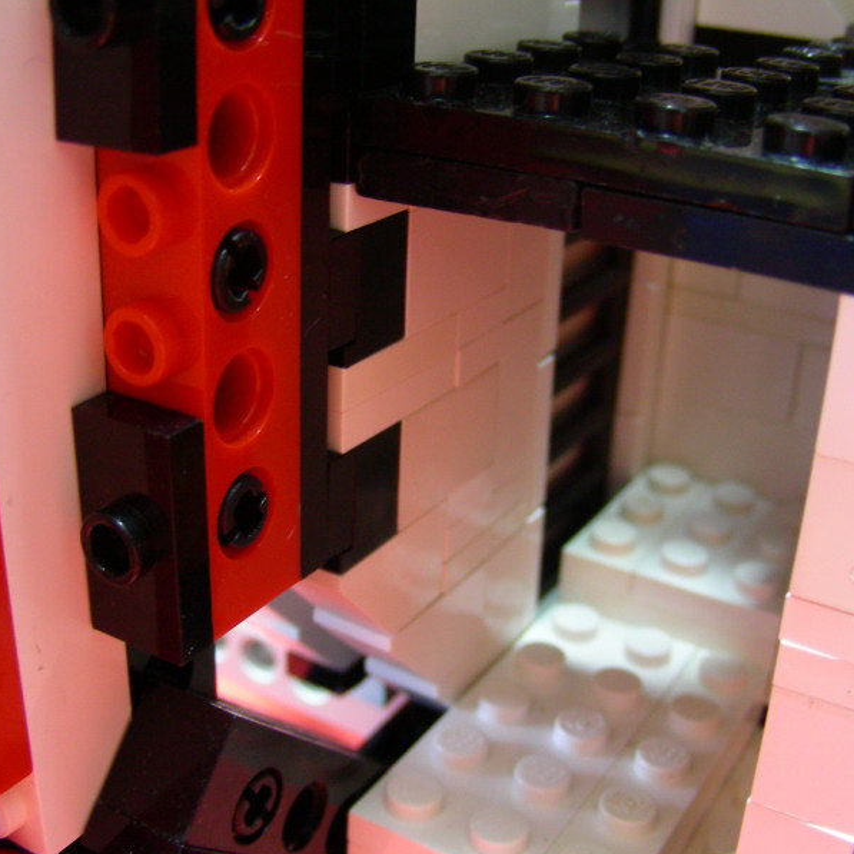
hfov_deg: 37.5
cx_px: 443
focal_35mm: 45
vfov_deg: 37.6
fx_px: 1256
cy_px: 428
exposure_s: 1/2
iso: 200
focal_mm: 6.3
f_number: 3.5
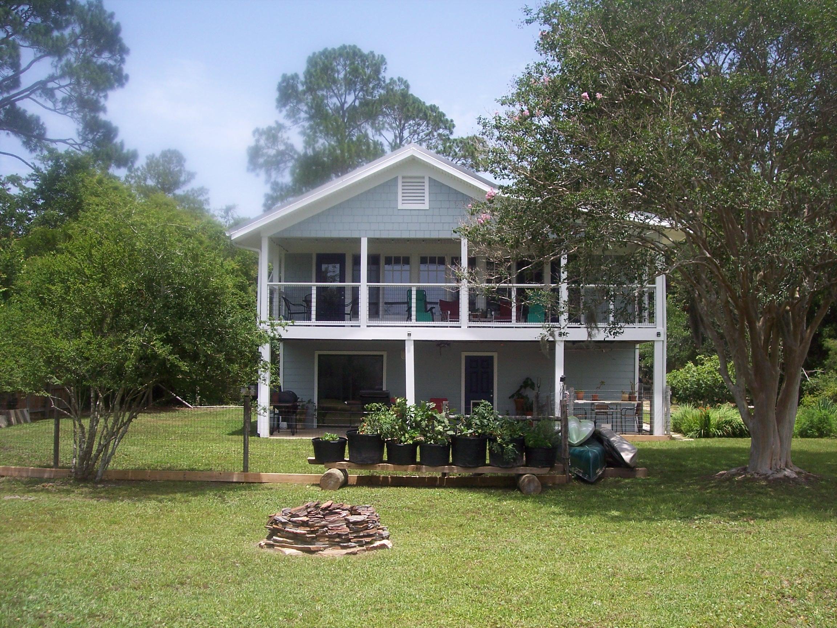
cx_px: 418
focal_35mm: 39
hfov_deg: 47.9
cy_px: 314
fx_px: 943
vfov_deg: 36.8
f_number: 4
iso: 100
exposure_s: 1/500
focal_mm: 8
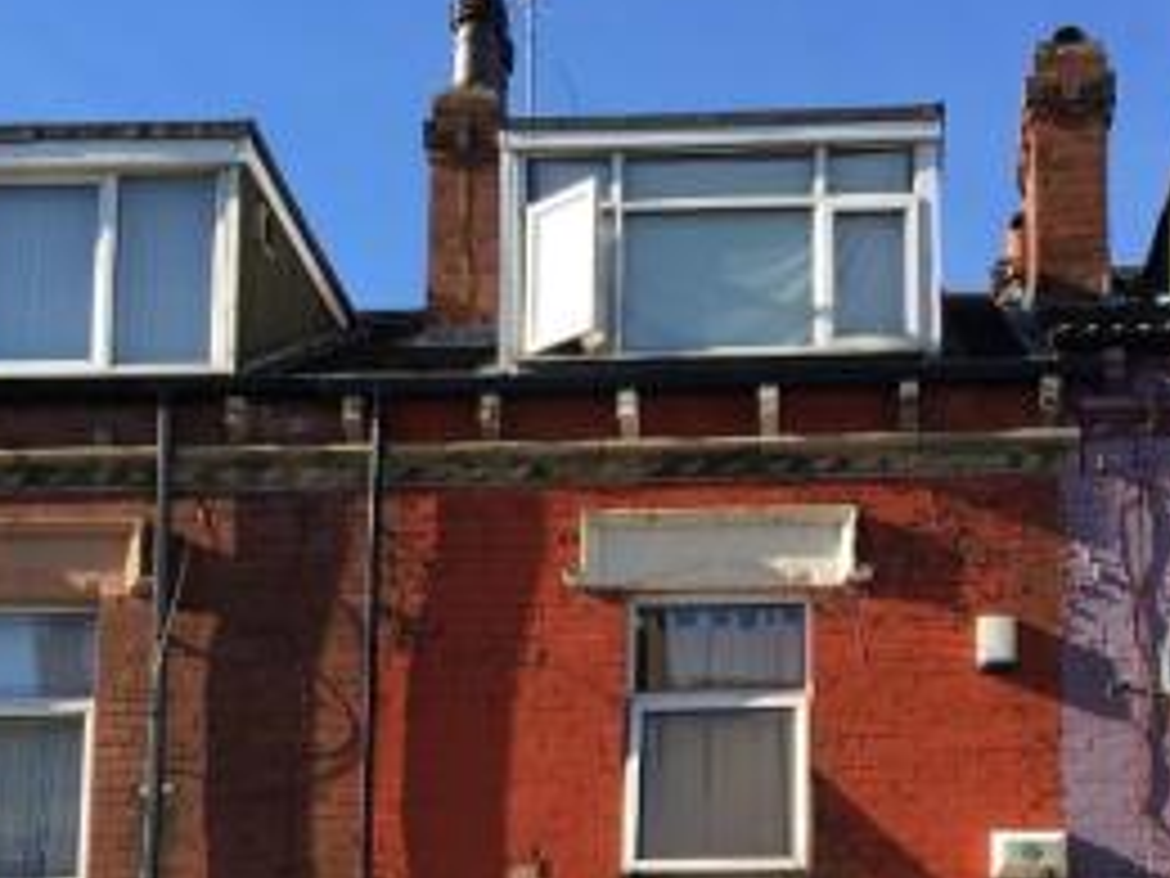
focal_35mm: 65
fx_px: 2197
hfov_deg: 29.7
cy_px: 934
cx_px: 749
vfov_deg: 21.6
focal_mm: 4.15
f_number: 2.2
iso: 25
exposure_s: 1/574
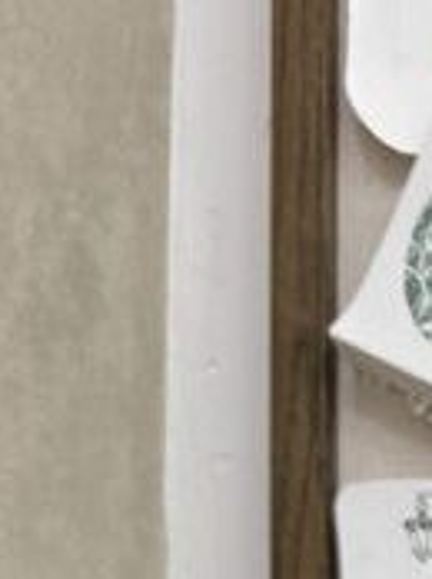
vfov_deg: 13.3
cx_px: 1180
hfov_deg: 9.1
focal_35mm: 138
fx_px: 2302
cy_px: 945
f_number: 1.78
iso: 80
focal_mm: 6.76
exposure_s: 1/100
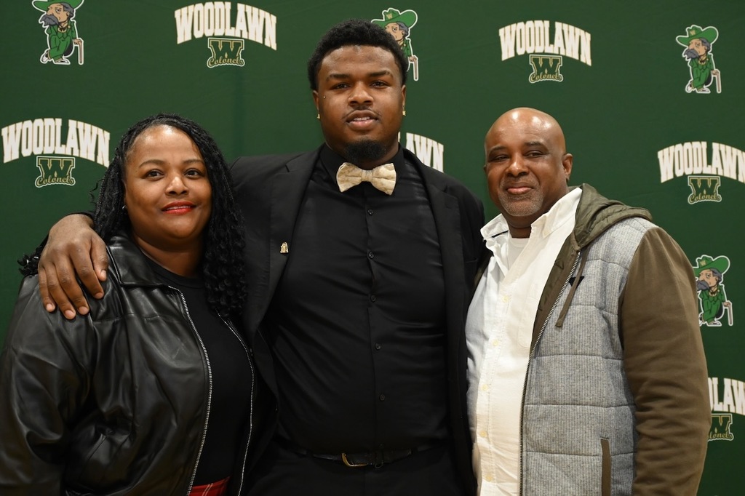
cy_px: 248
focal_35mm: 49
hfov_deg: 40.4
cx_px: 372
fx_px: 1014
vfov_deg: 27.5
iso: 3200
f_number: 5
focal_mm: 49
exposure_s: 1/200
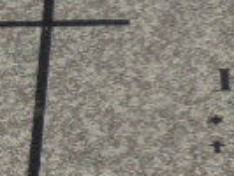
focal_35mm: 270
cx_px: 329
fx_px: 1827
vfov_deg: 5.5
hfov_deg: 7.2
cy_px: 225
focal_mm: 10.1
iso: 100
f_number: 5.2
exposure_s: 1/800
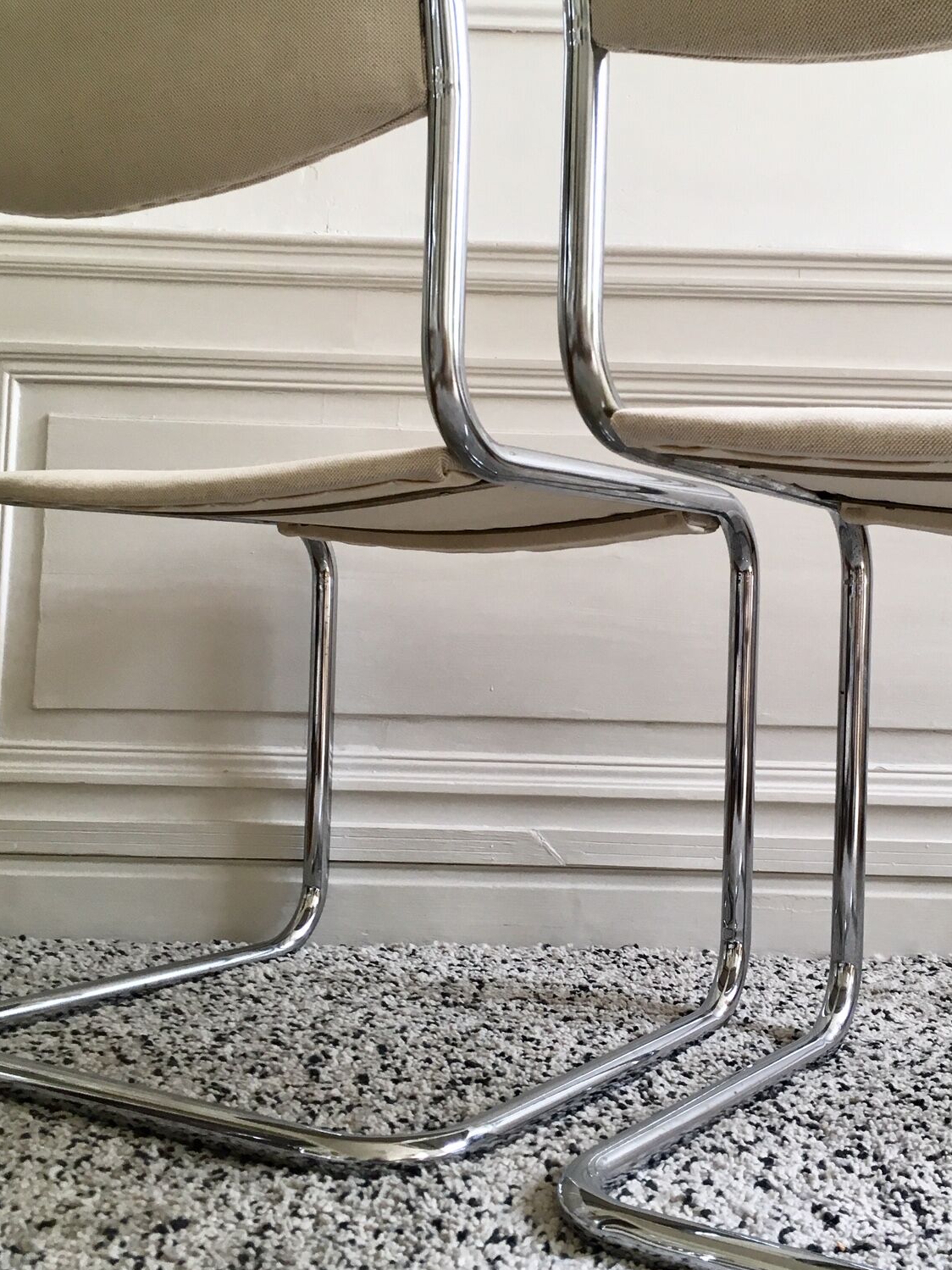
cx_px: 623
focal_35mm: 39
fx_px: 1430
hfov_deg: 36.5
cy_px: 555
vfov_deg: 47.8
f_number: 2.2
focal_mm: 4.15
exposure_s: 1/33
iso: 32
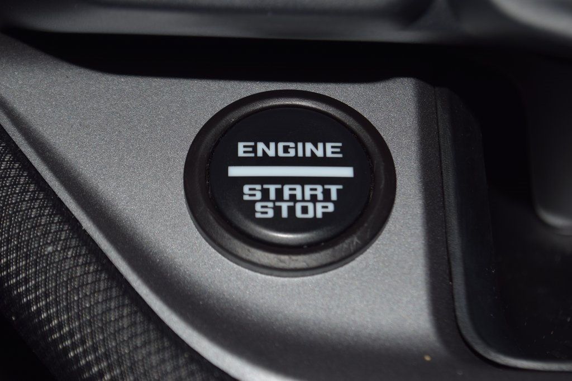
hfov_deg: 24.6
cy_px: 190
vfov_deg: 16.6
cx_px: 286
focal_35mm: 82
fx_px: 1311
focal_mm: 55
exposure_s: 1/60
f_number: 8
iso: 100
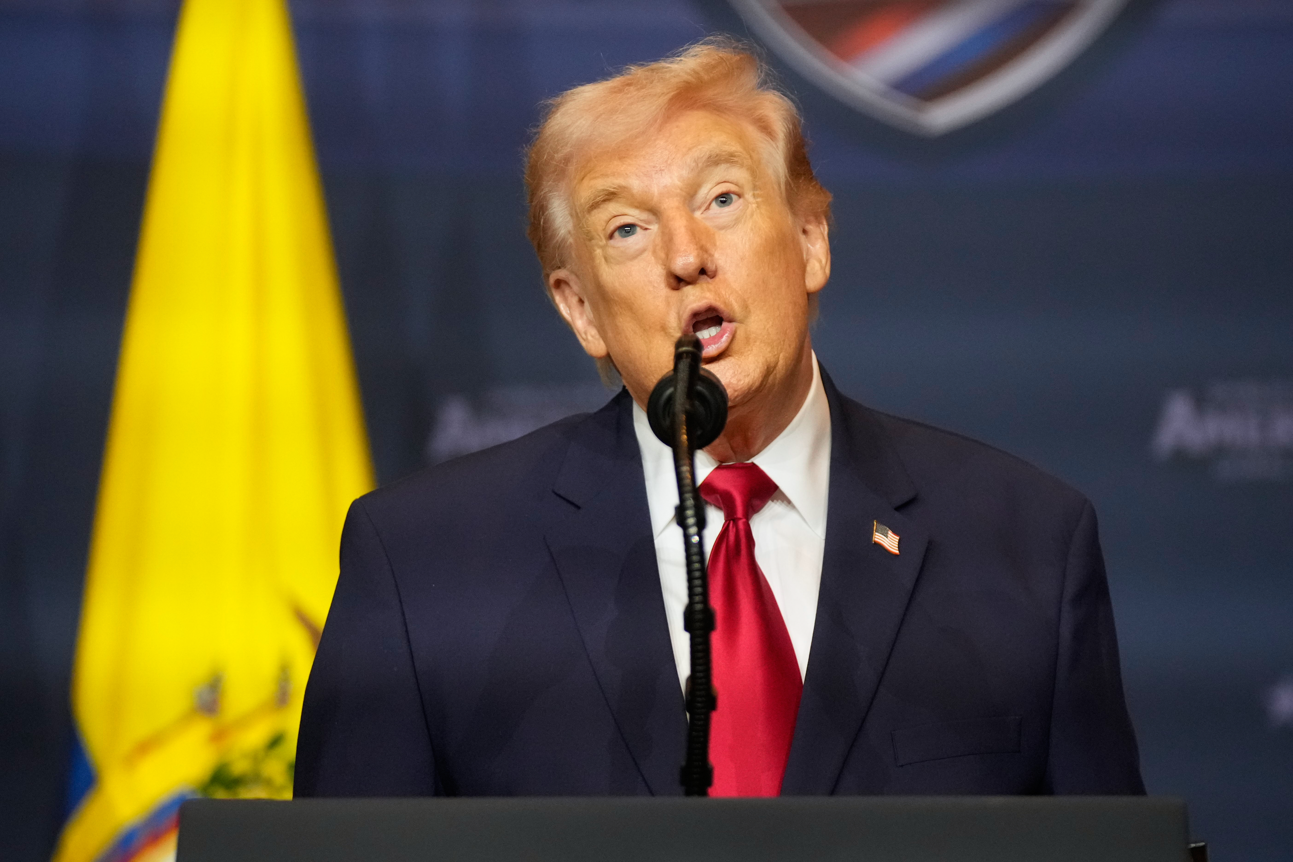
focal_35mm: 238
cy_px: 431
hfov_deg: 8.7
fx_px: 8547
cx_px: 646
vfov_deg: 5.8
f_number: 2.8
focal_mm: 159
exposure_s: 1/1000
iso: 4000
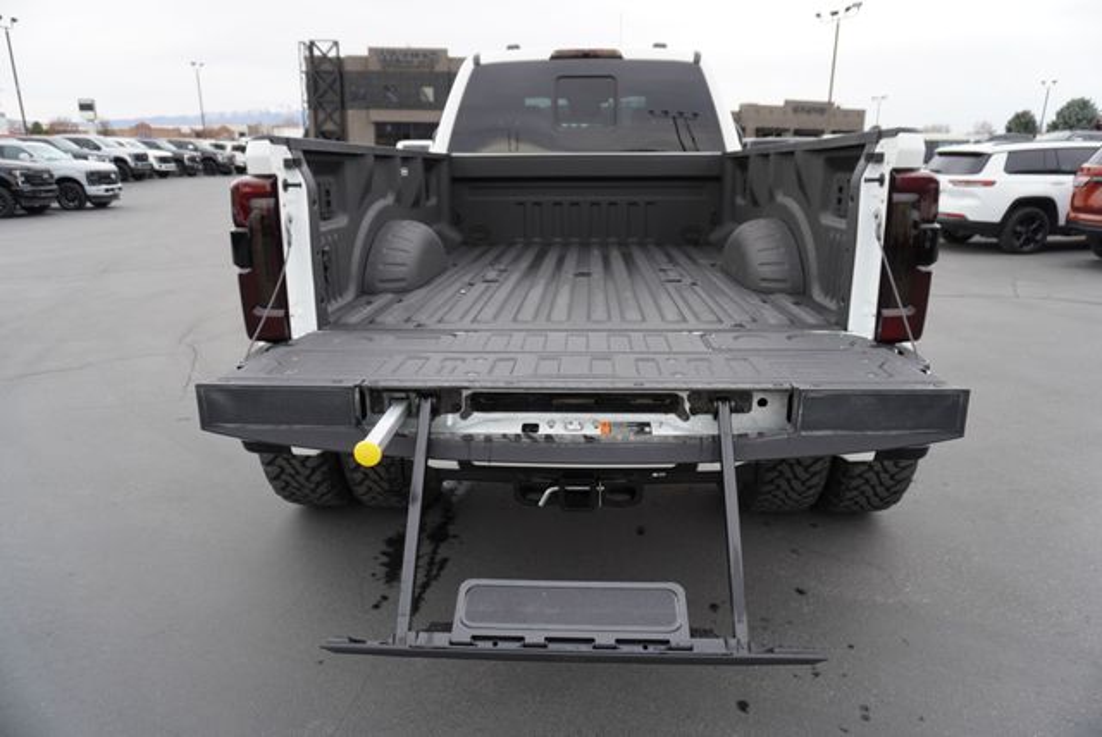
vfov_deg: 53.2
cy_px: 368
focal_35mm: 24
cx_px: 551
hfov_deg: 73.7
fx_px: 735
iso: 100
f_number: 4
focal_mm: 16
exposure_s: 1/60
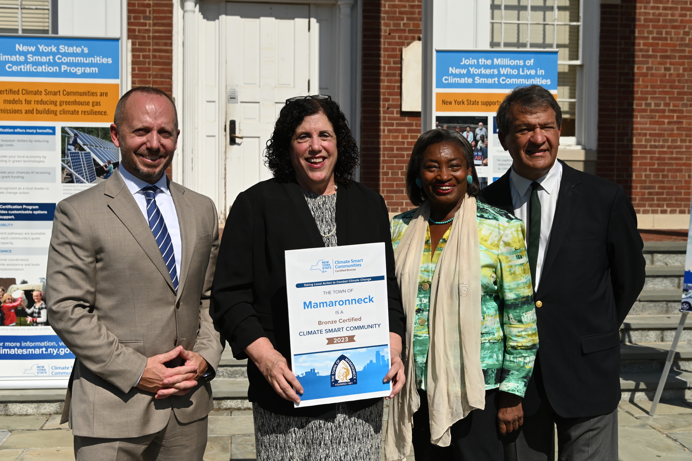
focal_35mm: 46
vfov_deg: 29.2
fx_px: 884
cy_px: 230
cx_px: 346
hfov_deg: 42.7
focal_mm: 46
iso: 800
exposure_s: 1/8000
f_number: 6.3
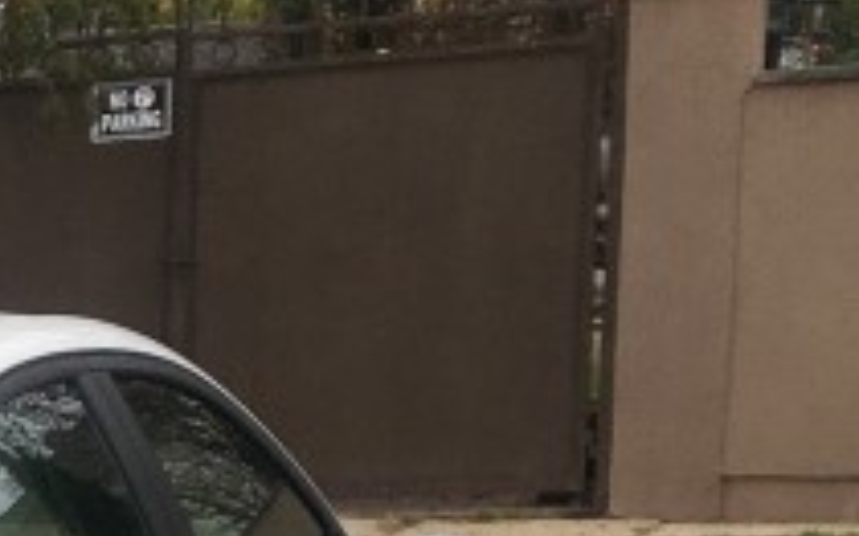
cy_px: 1272
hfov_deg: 12.4
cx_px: -826
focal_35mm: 150
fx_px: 3510
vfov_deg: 8.1
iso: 25
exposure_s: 1/506
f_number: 2.2
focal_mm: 4.15
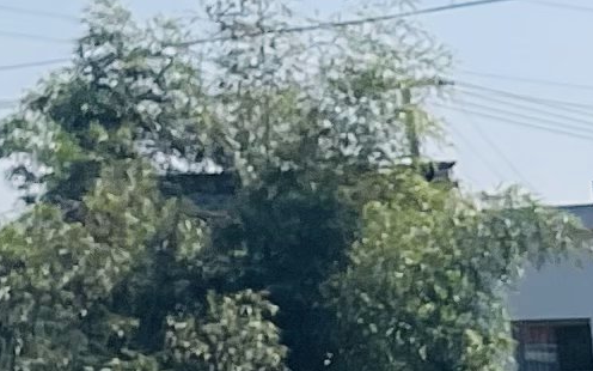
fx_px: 3620
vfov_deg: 5.3
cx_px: 1553
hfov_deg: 8.4
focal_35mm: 224
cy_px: 1397
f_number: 1.6
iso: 32
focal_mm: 4.2
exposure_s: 1/4292
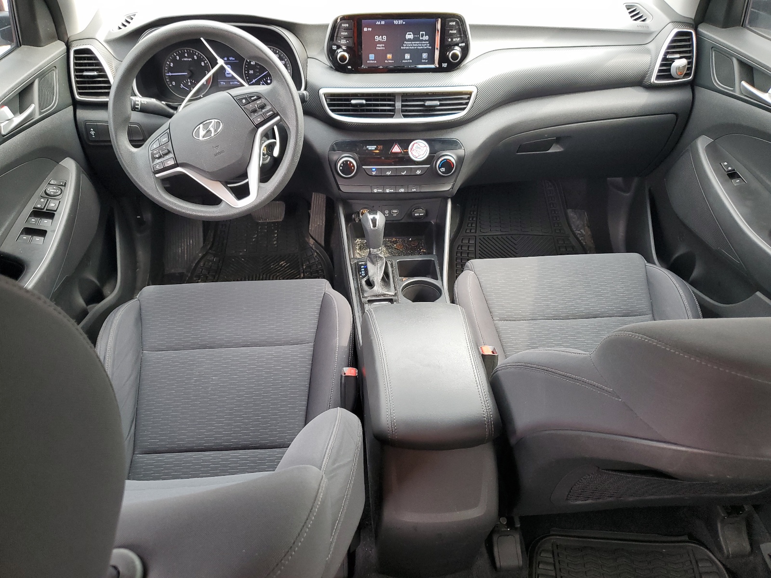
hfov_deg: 67.3
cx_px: 386
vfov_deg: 53.1
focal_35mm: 26
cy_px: 289
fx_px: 579
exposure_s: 1/120
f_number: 1.5
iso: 83
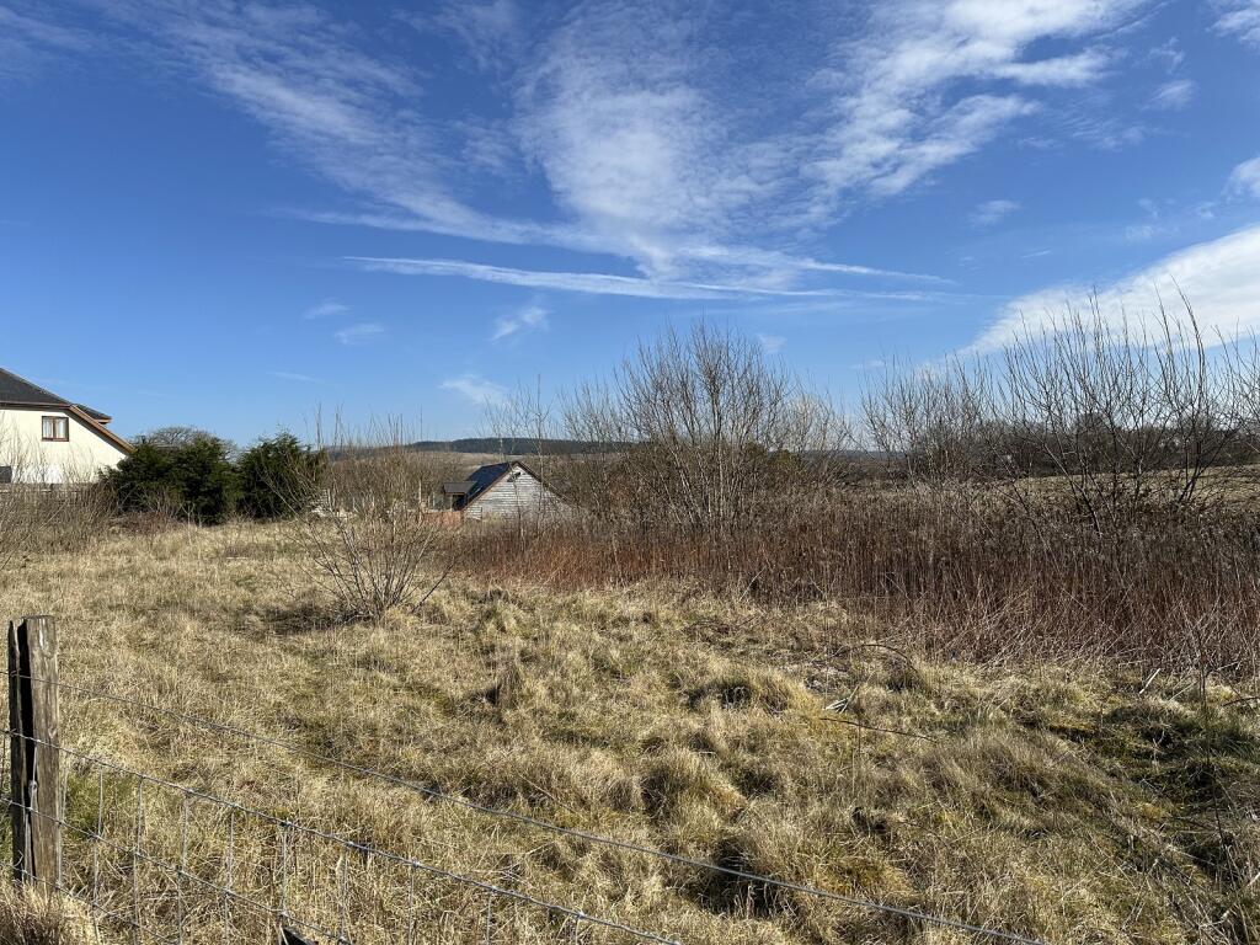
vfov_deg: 56.8
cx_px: 630
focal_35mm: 24
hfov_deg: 71.6
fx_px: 874
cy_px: 472
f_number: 1.78
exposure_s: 1/5263
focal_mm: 6.86
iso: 80
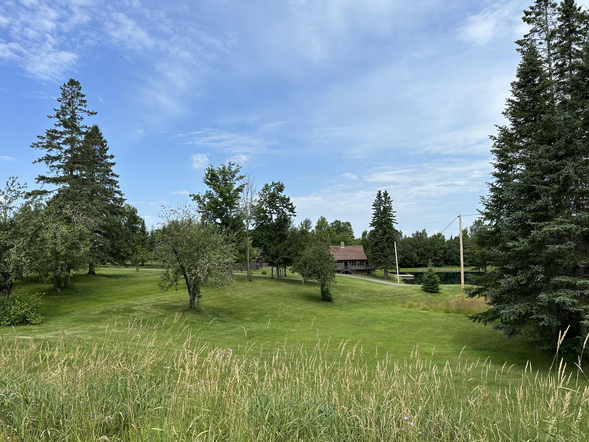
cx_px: 294
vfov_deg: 56.8
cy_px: 221
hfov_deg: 71.6
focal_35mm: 24
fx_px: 408
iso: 80
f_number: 1.78
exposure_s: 1/5000
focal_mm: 6.86
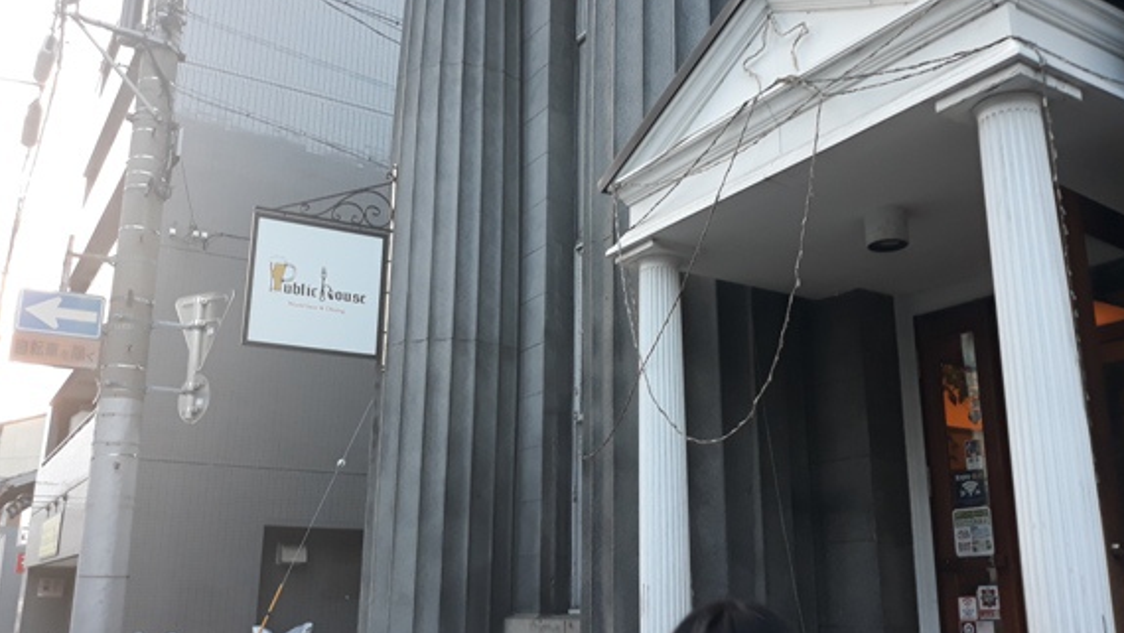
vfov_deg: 35.6
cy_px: 290
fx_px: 984
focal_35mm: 33
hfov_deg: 59.4
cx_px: 597
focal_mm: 3.71
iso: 80
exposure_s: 1/40
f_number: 1.7
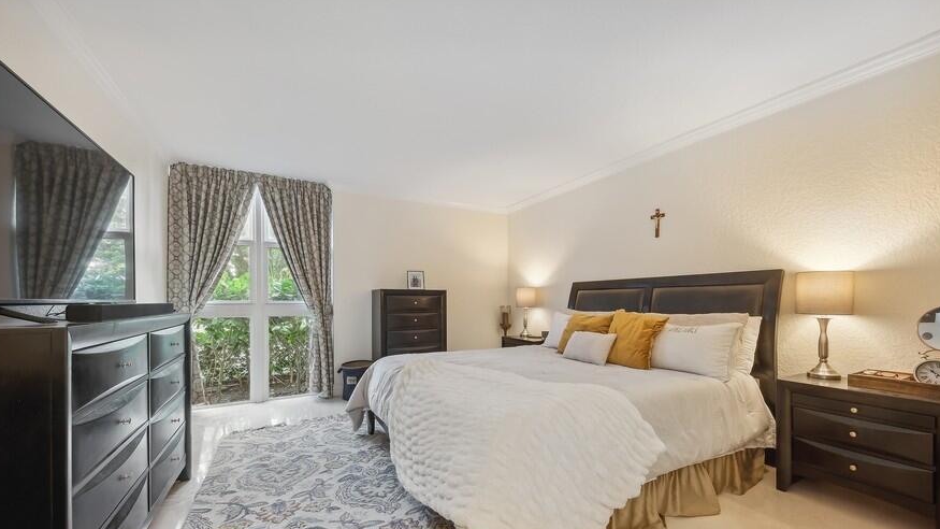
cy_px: 309
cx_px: 474
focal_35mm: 14
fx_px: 349
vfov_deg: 73.7
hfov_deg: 106.8
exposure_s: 1/4
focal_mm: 13
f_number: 8
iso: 100
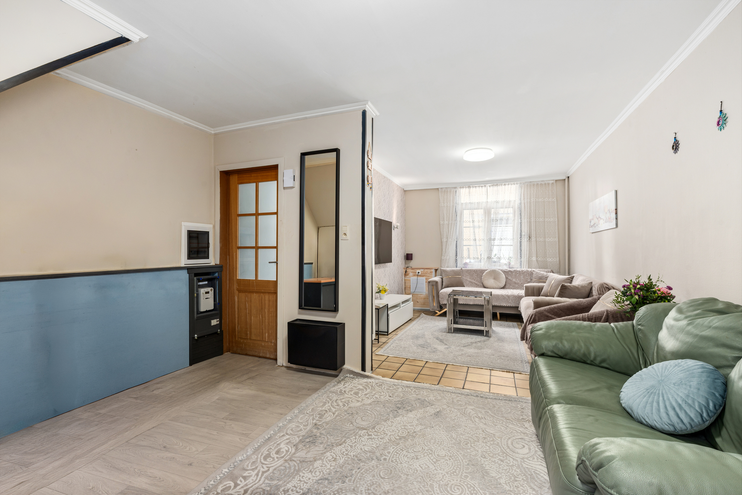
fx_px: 330
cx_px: 371
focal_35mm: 16
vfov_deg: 73.7
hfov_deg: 96.7
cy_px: 248
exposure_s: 1.3
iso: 250
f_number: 11
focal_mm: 16
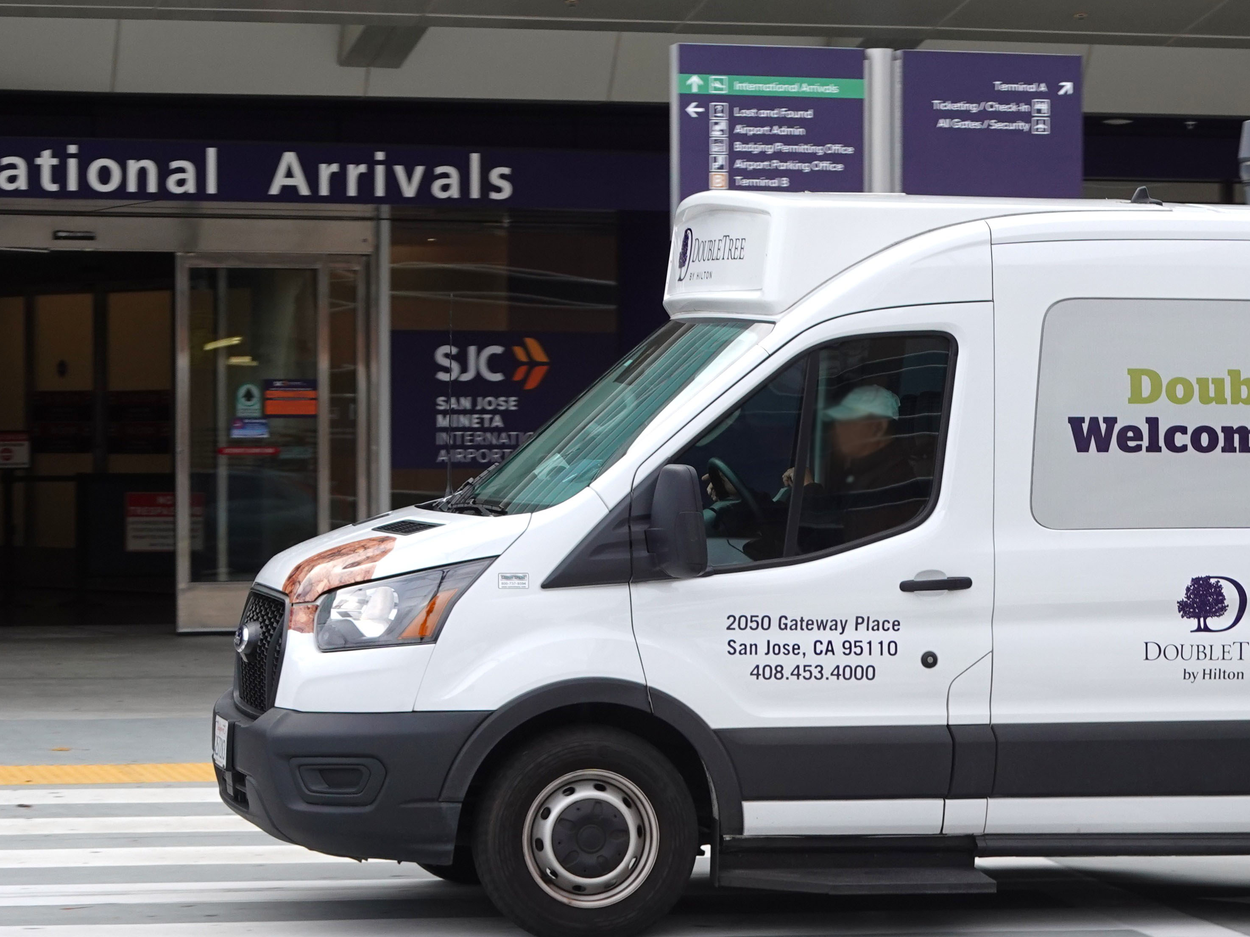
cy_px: 475
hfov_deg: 15.5
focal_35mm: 127
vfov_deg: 11.7
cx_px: 863
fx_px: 4586
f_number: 4
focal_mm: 26.9
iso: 160
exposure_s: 1/250
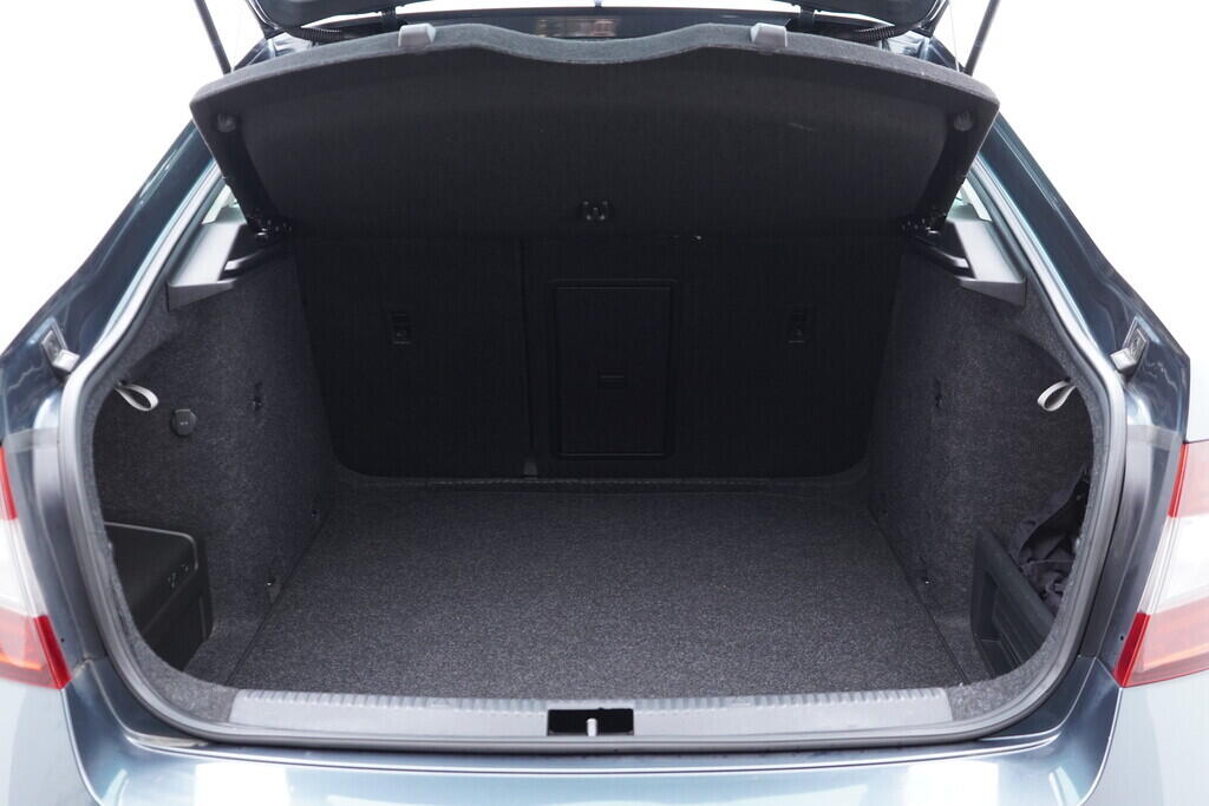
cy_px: 403
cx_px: 604
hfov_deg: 53.1
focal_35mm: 36
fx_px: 1209
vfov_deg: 36.9
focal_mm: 24
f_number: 2.8
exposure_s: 1/40
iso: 640
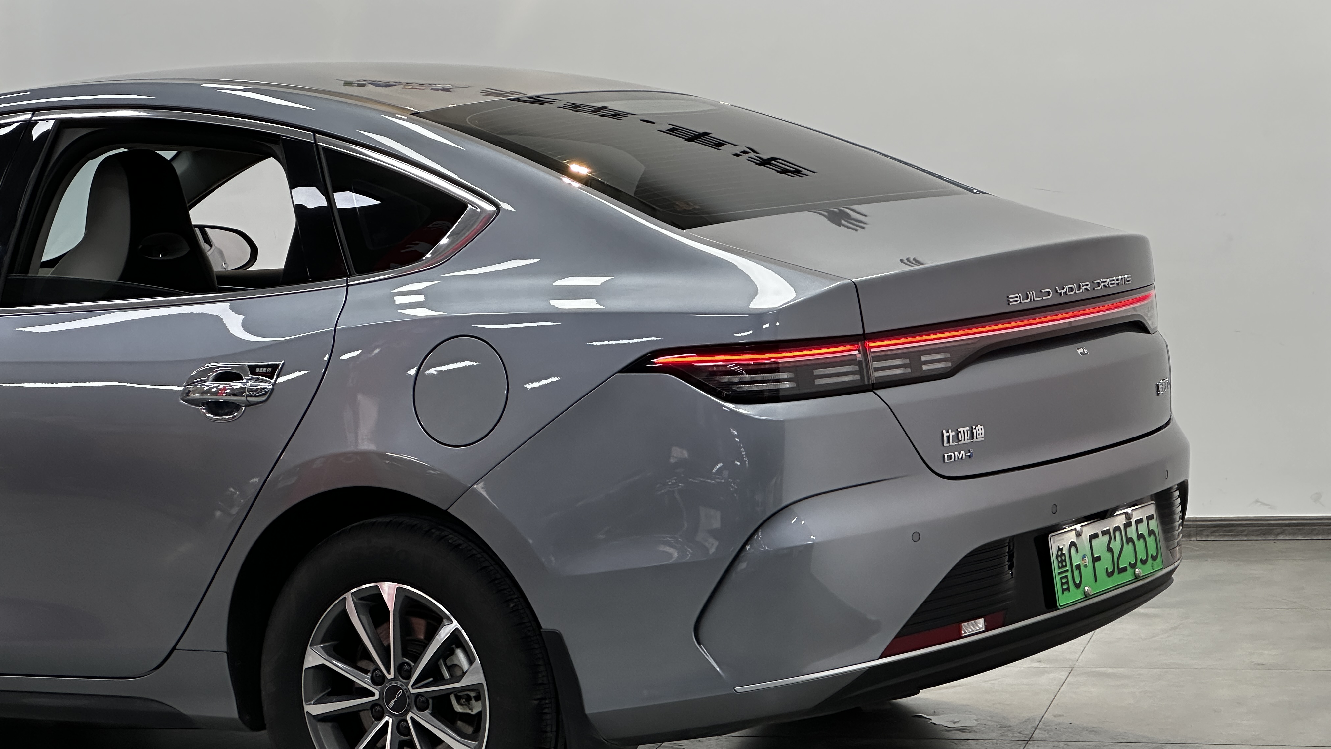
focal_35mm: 84
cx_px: 665
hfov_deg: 25.3
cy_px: 482
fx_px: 2965
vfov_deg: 14.4
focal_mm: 9
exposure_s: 1/100
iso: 160
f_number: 2.8
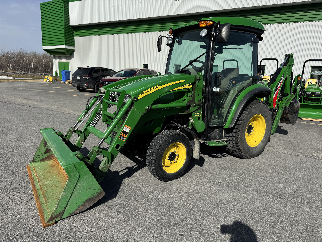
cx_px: 161
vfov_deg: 56.8
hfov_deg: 71.6
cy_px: 121
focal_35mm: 24
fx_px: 223
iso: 80
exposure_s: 1/6410
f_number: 1.78
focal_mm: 6.76
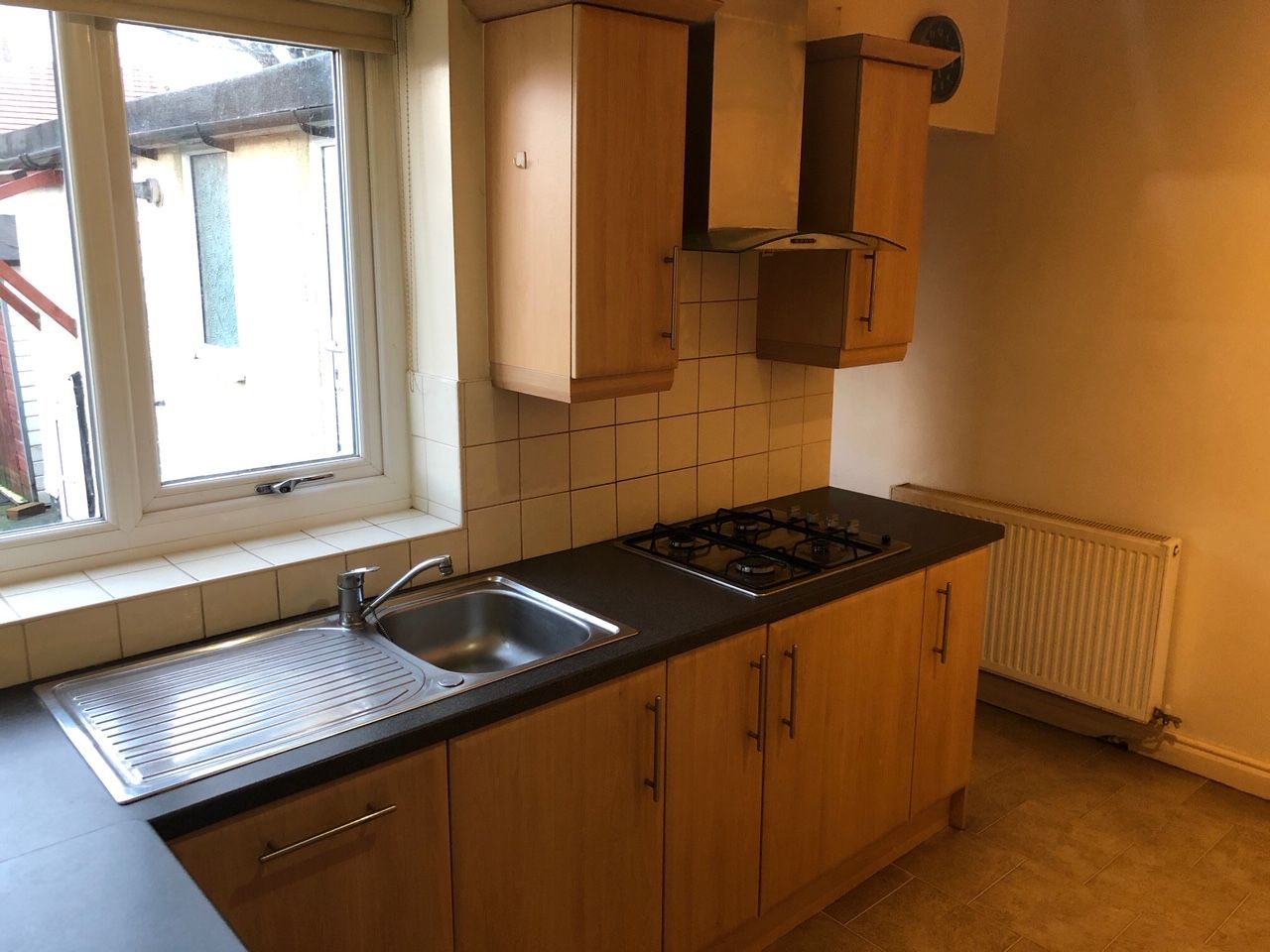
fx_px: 1027
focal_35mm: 28
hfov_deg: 63.4
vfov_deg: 49.7
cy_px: 476
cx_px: 635
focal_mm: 4
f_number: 1.8
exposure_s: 1/14
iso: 64
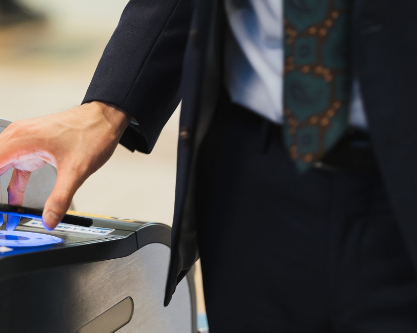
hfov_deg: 10.3
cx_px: 137
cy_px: 197
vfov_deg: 8.3
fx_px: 2307
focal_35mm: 187
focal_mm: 135
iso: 800
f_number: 2.8
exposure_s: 1/80
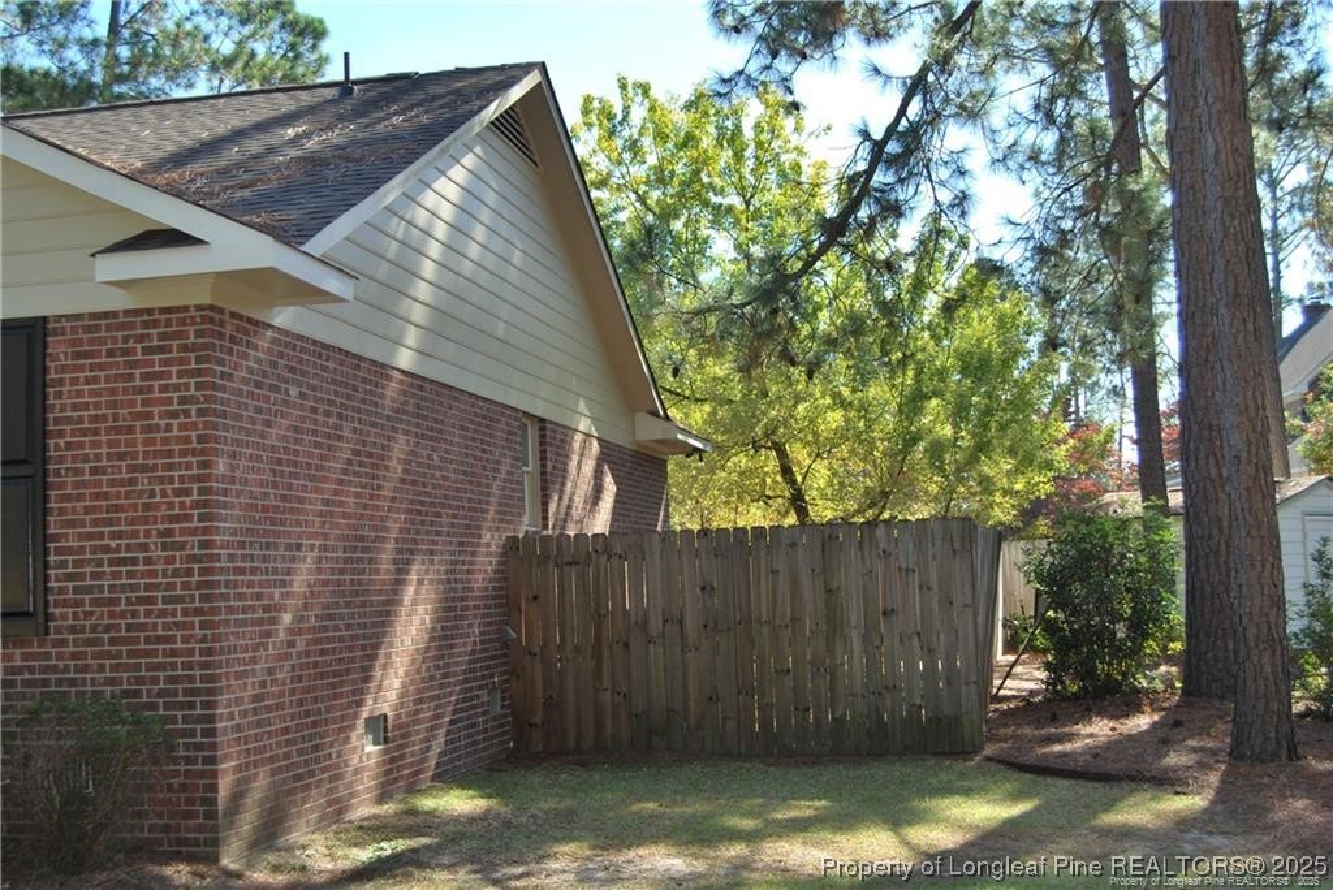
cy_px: 445
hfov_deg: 43.6
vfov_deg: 29.9
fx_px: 1667
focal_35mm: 45
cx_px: 666
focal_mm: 30
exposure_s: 1/200
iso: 100
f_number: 5.6
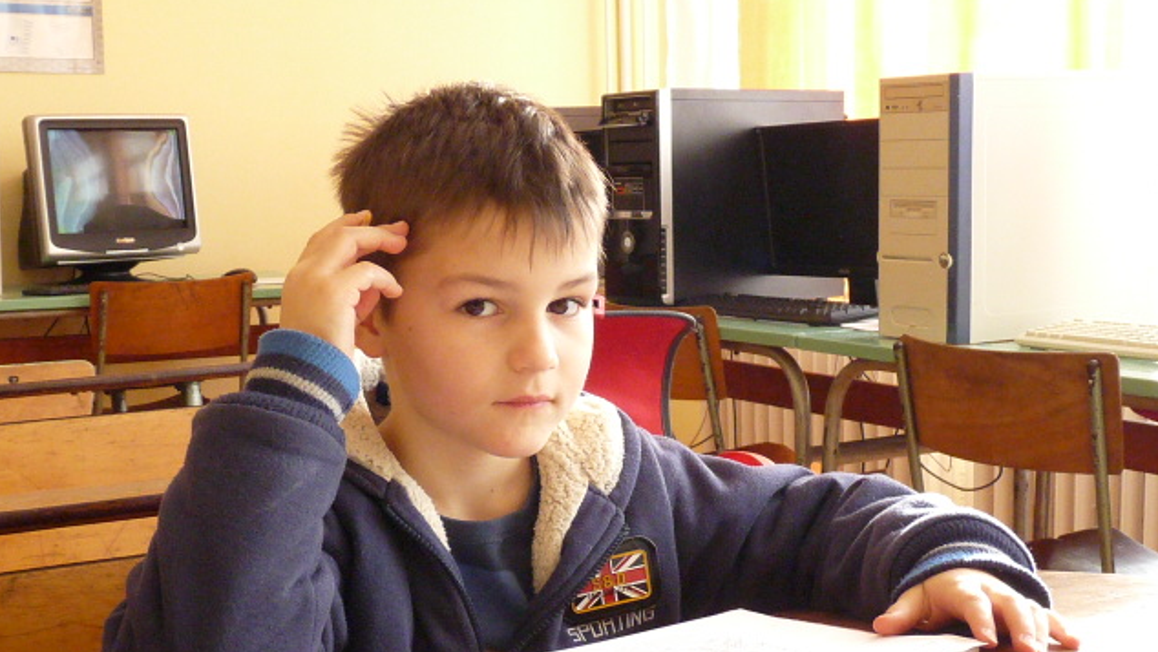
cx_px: 577
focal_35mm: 55
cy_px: 427
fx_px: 1689
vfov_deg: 21.8
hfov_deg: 37.8
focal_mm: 5
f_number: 2.8
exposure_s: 1/125
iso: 400
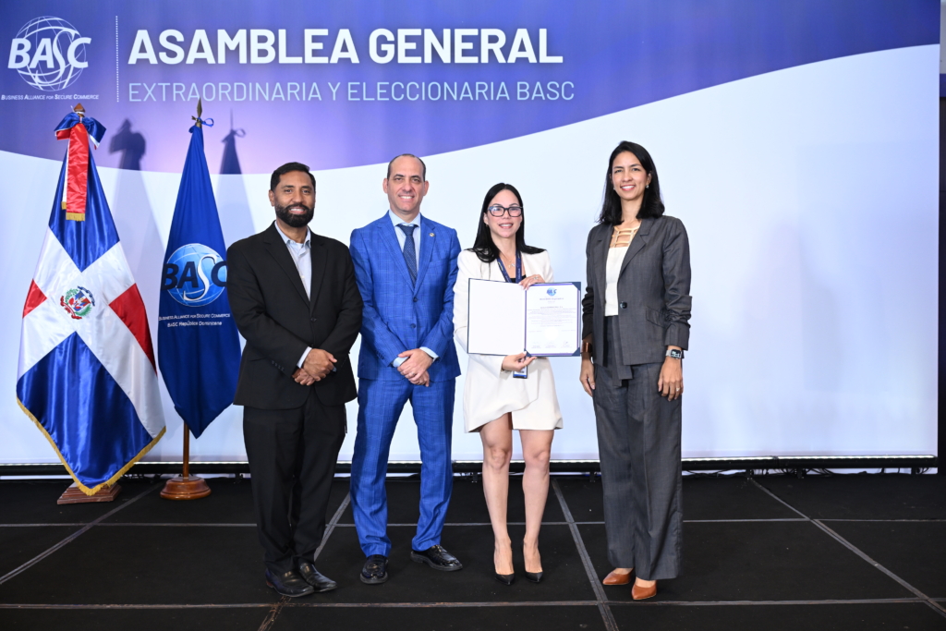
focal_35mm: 35
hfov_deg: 54.4
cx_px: 473
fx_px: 920
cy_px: 316
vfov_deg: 37.9
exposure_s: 1/200
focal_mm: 35
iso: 1250
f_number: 3.5
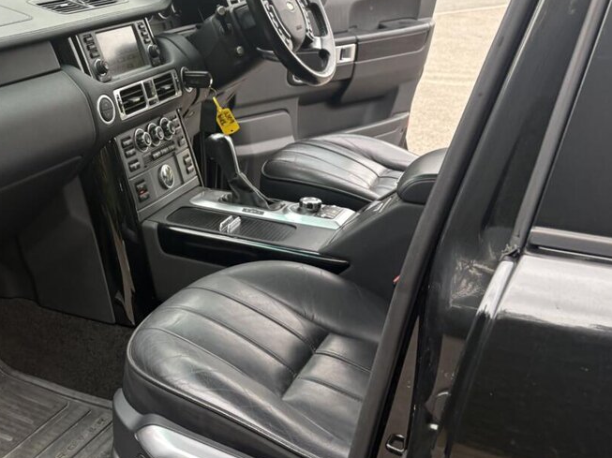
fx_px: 901
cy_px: 81
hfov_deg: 35.8
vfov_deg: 27.9
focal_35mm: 51
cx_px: 92
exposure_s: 1/161
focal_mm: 5.96
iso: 40
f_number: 1.6
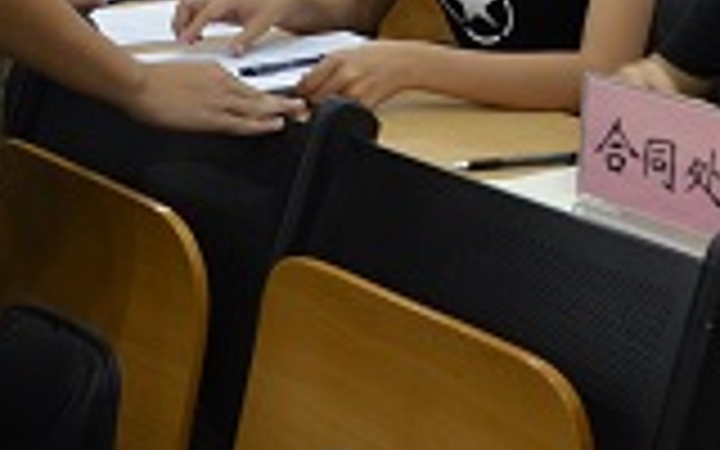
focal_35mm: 120
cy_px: -241
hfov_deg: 17.3
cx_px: 508
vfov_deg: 10.5
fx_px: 2353
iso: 800
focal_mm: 21
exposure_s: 1/30
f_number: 3.8
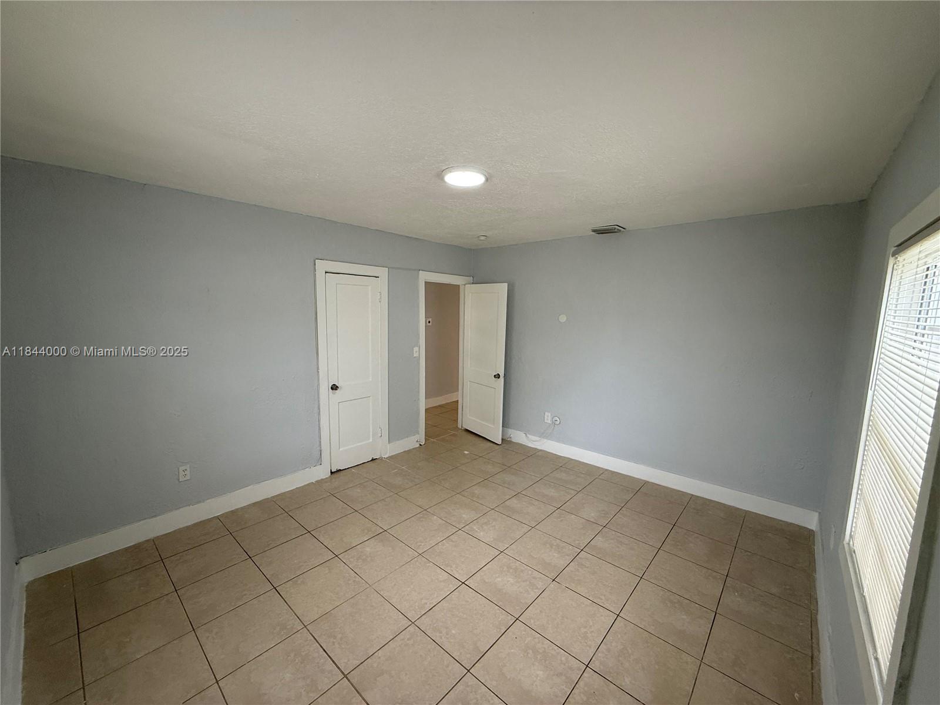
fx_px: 380
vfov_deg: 85.7
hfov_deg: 102.1
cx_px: 470
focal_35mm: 14
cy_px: 352
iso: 160
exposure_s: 1/120
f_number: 2.2
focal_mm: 2.22
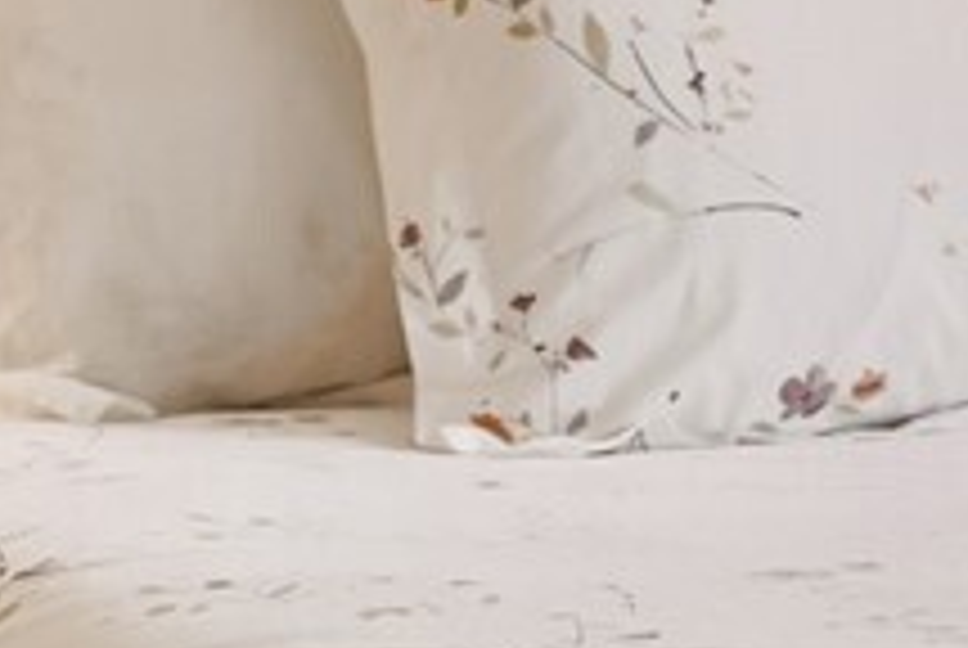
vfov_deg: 7.3
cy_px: -18
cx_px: 1578
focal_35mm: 189
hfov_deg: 10.4
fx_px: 5089
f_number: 2.8
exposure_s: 1/6
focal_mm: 24
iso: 200
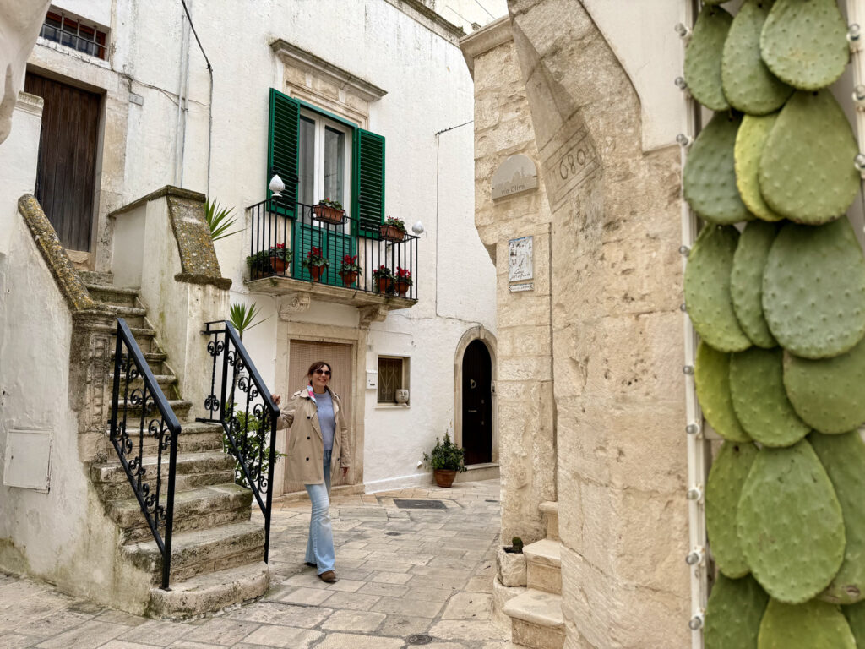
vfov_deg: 56.8
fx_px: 600
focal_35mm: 24
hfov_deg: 71.6
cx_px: 432
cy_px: 324
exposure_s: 1/1156
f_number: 1.78
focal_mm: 6.76
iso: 80
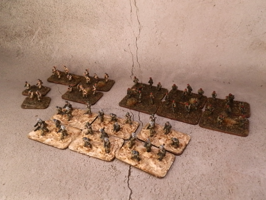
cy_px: 100
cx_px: 133
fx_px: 215
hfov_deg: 63.4
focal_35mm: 28
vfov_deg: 49.7
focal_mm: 5
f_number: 3.1
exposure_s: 1/125
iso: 400
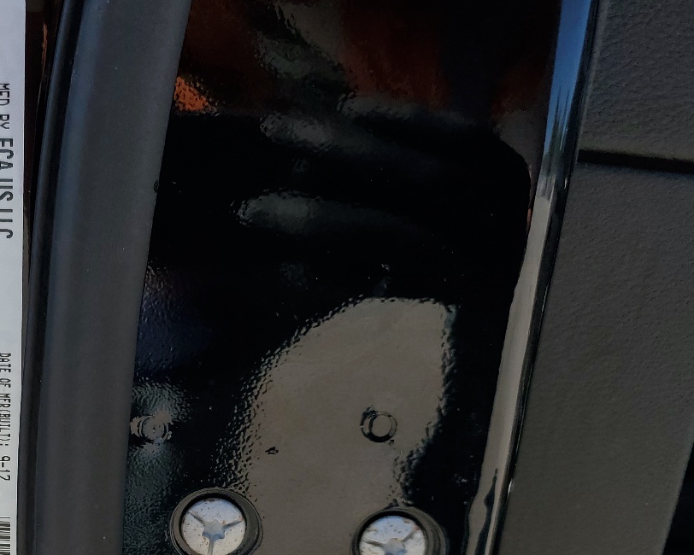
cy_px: 483
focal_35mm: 50
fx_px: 1027
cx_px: 36
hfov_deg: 34.6
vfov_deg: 29.2
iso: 50
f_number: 1.5
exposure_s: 1/1667
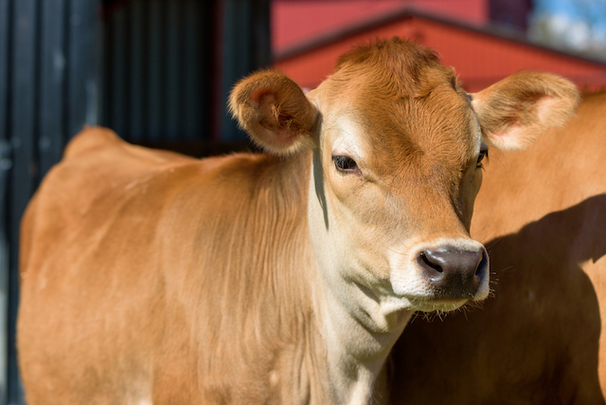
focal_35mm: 82
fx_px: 1381
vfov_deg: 16.7
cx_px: 303
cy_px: 202
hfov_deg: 24.8
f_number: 4.5
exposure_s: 1/3200
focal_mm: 82
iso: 400
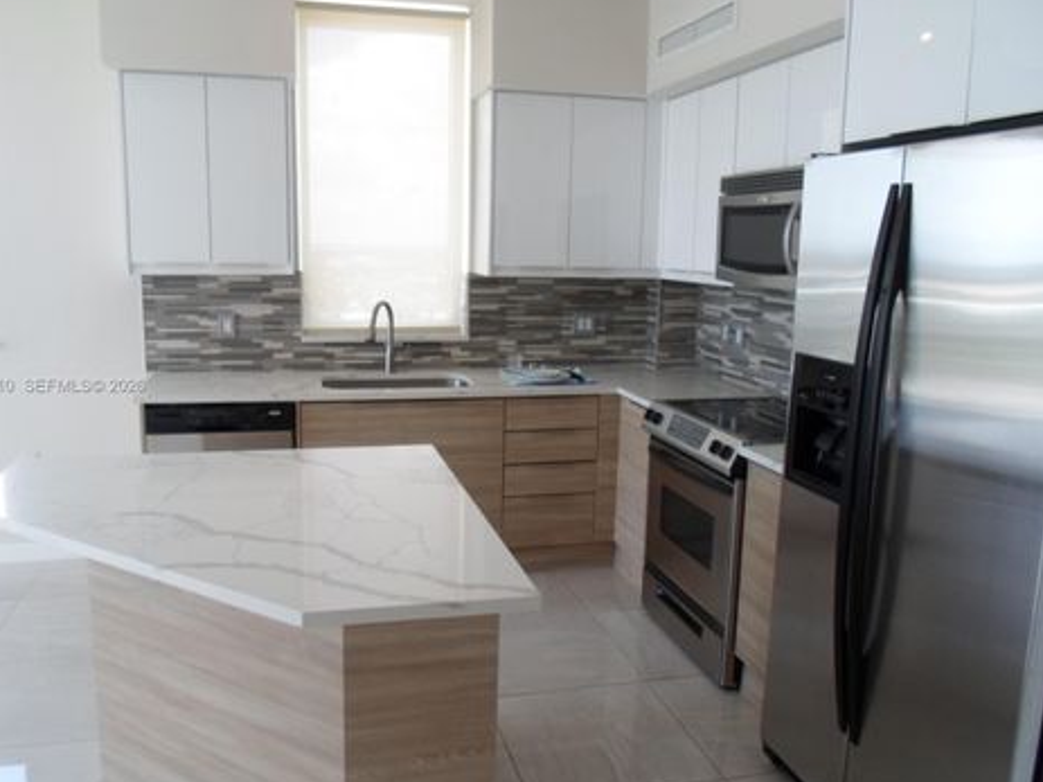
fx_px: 813
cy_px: 386
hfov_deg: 65.3
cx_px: 489
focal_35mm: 27
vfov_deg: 51.3
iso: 80
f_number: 2.5
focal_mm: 4.5
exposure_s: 1/90
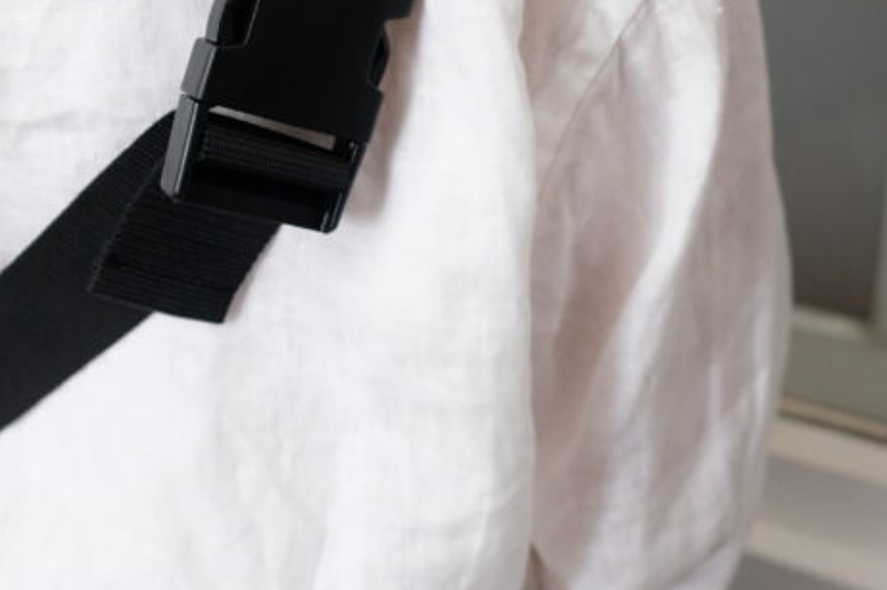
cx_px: 301
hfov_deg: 37.2
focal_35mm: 53
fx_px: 1304
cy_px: 234
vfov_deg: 25.4
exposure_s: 1/125
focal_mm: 23.3
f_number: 5.6
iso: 3200
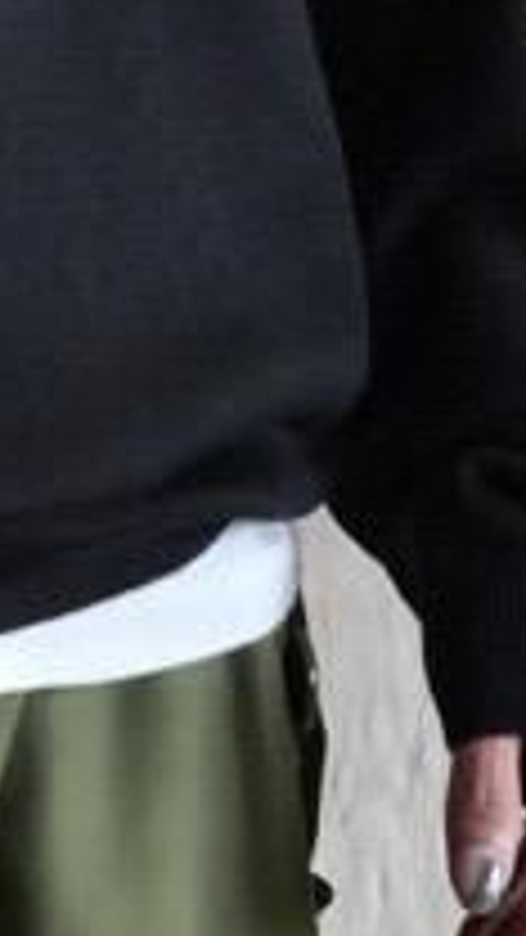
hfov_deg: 2.6
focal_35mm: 464
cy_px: -124
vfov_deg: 4.6
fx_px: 11505
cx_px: -450
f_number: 4
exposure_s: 1/125
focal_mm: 52
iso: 1600
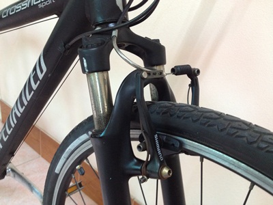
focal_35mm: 35
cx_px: 136
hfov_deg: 52.6
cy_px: 102
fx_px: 276
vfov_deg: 40.7
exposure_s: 1/20
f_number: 2.4
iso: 250
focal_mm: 4.28
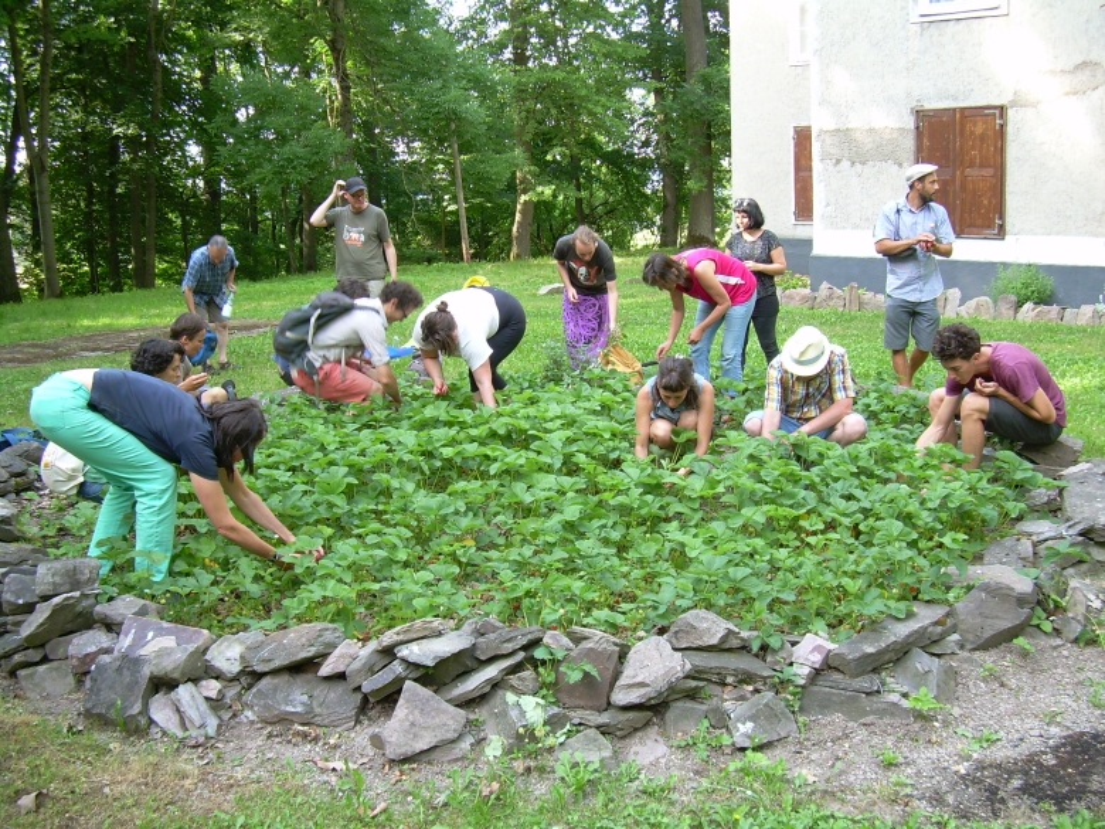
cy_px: 414
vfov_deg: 37.7
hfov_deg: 49.0
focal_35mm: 38
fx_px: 1213
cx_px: 552
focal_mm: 6.3
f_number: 2.8
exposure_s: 1/42.4
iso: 50
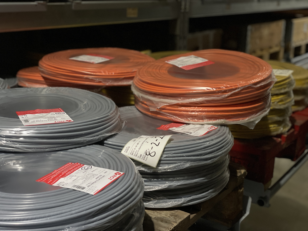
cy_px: 116
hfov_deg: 36.8
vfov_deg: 28.0
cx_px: 154
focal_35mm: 52
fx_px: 463
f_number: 2
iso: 250
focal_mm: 6
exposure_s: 1/100
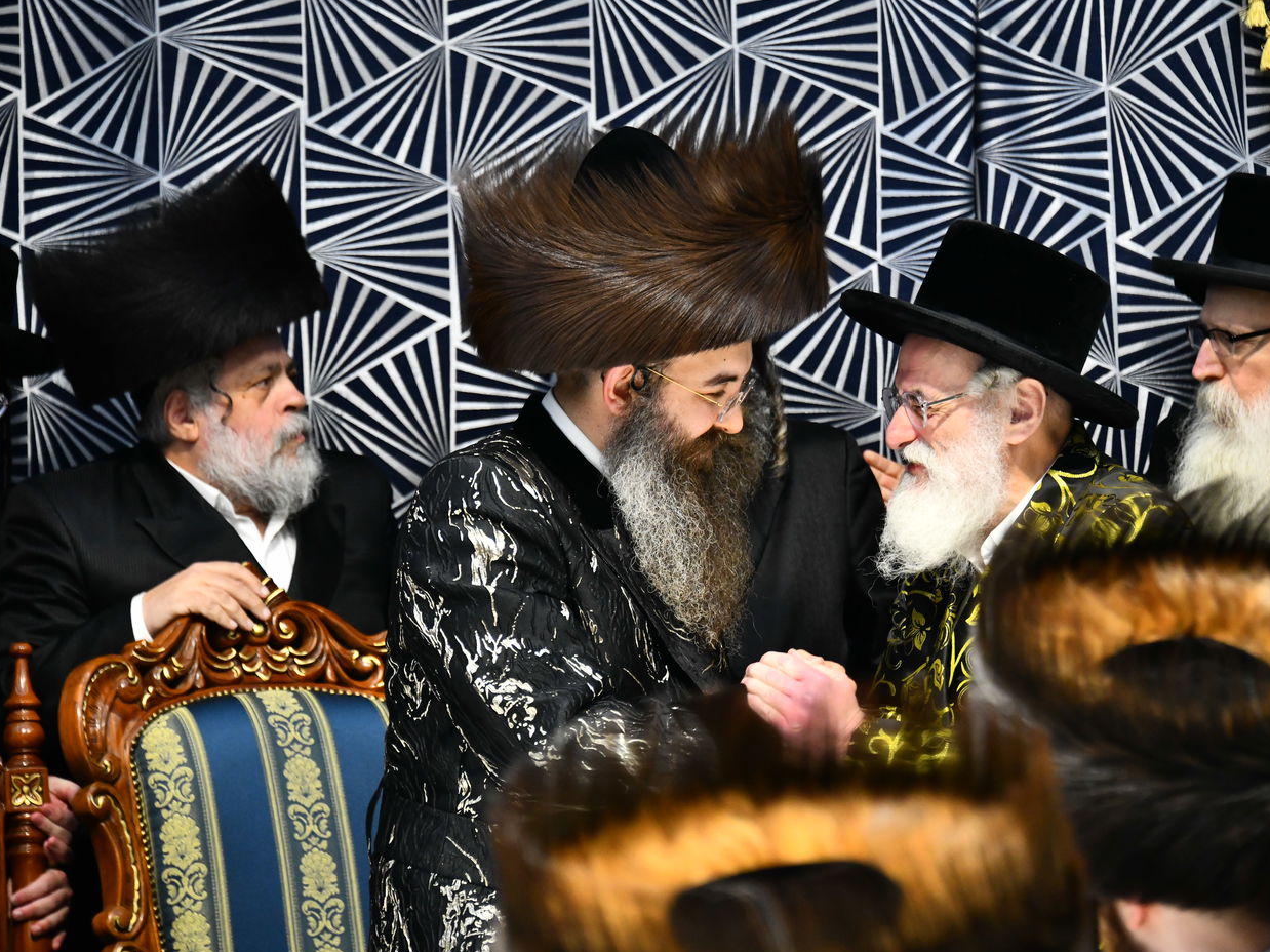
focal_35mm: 174
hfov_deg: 11.4
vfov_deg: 8.5
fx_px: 6383
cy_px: 477
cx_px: 711
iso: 2000
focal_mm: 160
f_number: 5.6
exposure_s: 1/160
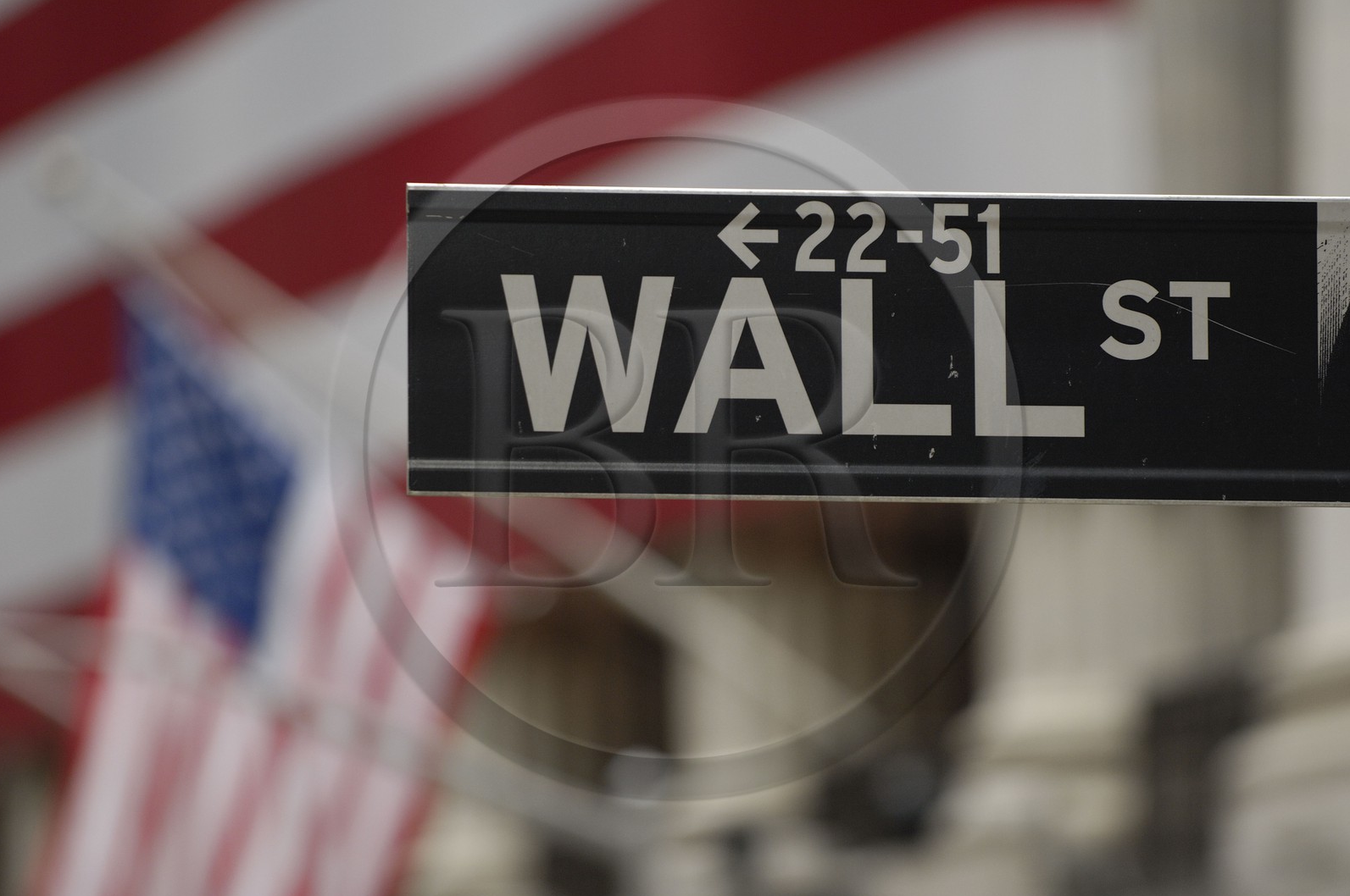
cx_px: 674
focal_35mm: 241
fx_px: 9026
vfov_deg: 5.7
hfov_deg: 8.6
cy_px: 449
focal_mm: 160
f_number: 2.8
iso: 200
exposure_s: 1/160
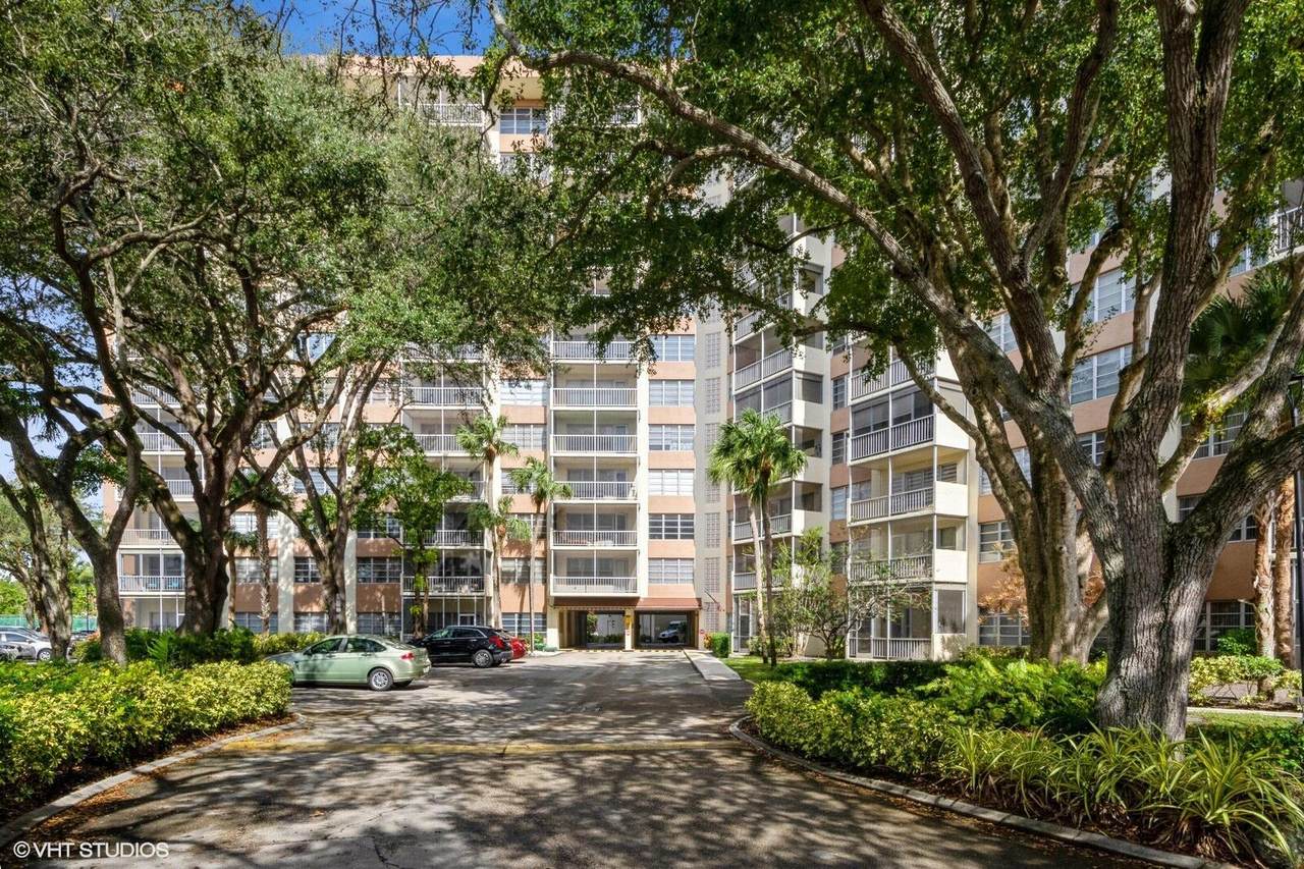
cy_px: 434
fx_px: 761
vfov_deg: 59.5
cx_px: 652
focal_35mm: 21
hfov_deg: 81.2
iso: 250
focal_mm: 14
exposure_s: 1/250
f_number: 11
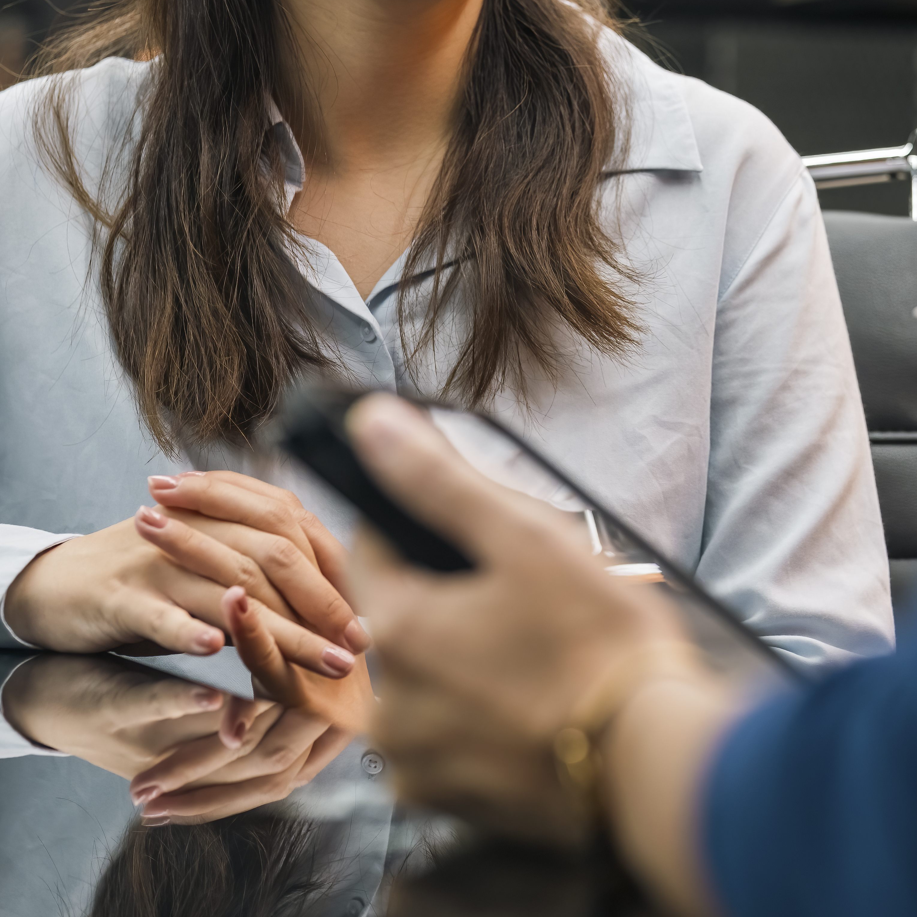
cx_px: 724
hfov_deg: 14.5
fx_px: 3596
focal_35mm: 120
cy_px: 183
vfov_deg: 14.4
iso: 640
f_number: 2.5
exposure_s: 1/200
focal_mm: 50
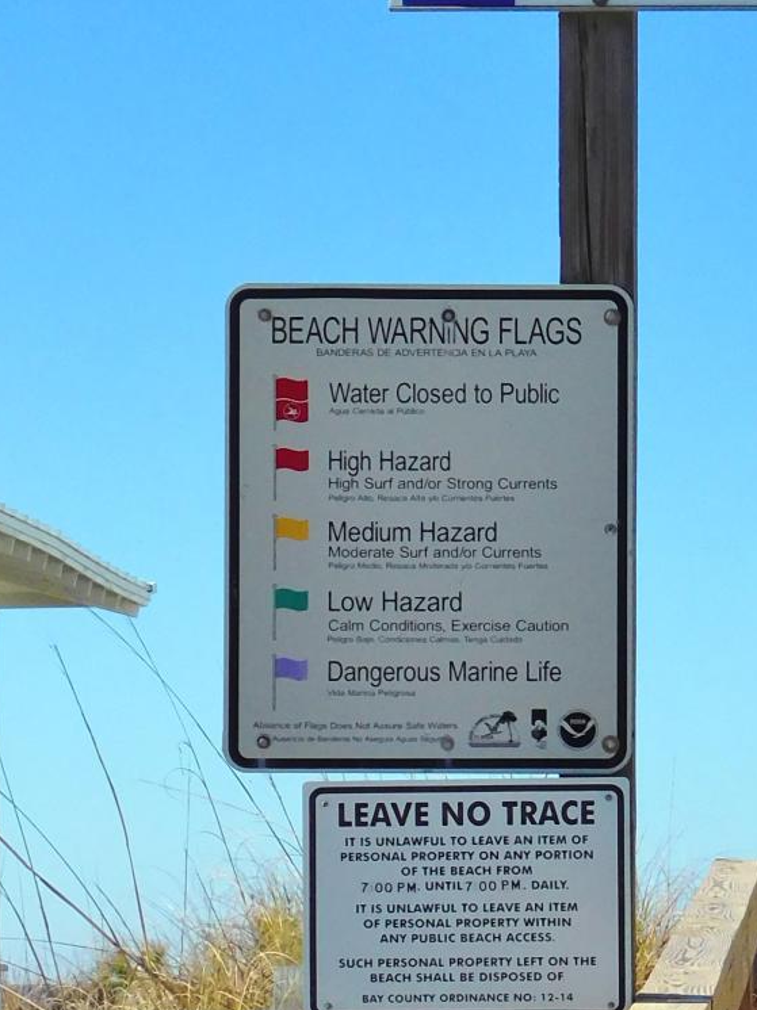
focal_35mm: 177
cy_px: 811
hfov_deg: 8.3
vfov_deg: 11.1
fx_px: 5164
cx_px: 913
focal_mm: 11.7
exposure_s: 1/400
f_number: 8.4
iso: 125
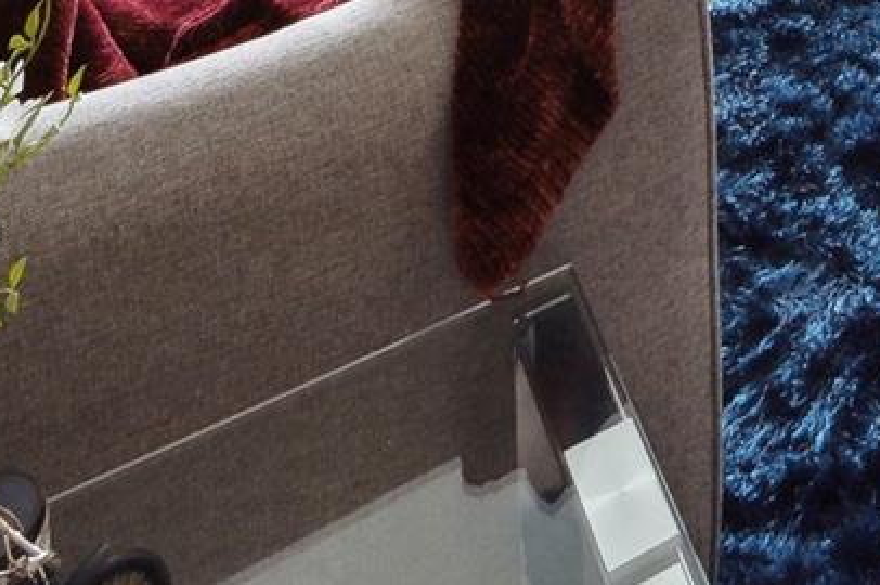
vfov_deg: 16.8
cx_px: 1049
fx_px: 1539
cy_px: -547
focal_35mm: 63
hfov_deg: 28.0
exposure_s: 1/10
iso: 500
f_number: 16
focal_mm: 16
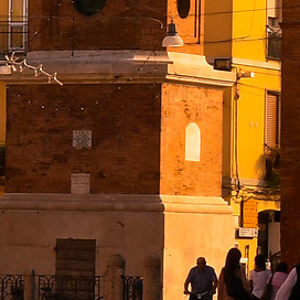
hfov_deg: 4.2
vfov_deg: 4.4
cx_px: -859
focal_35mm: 394
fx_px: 3861
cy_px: 212
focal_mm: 35
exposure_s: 1/200
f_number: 16
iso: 400
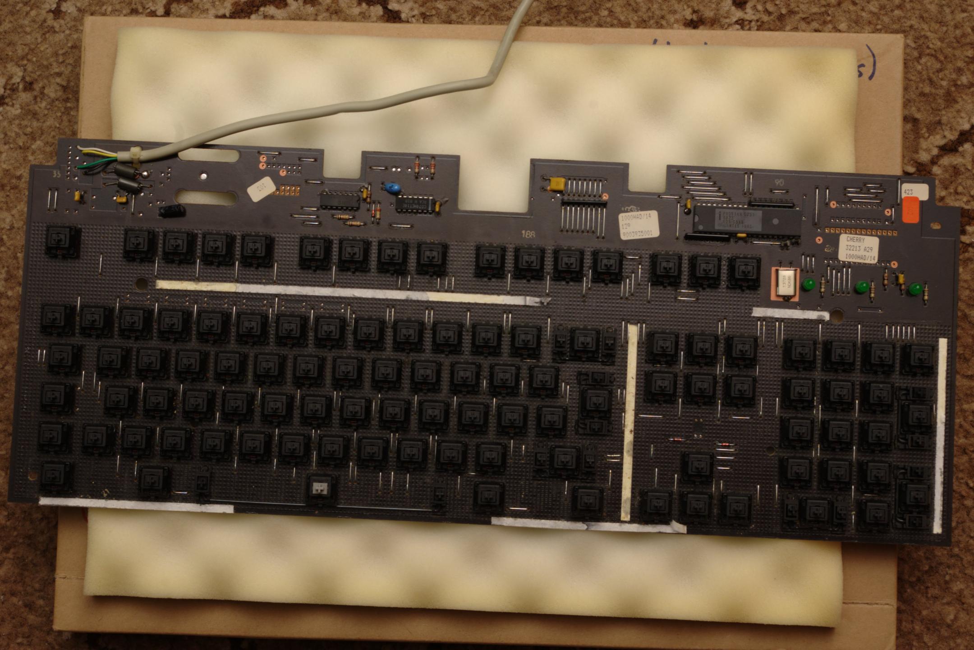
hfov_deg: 27.0
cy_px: 325
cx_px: 487
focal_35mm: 75
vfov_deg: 18.2
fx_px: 2029
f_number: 11
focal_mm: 50
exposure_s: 3
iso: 100
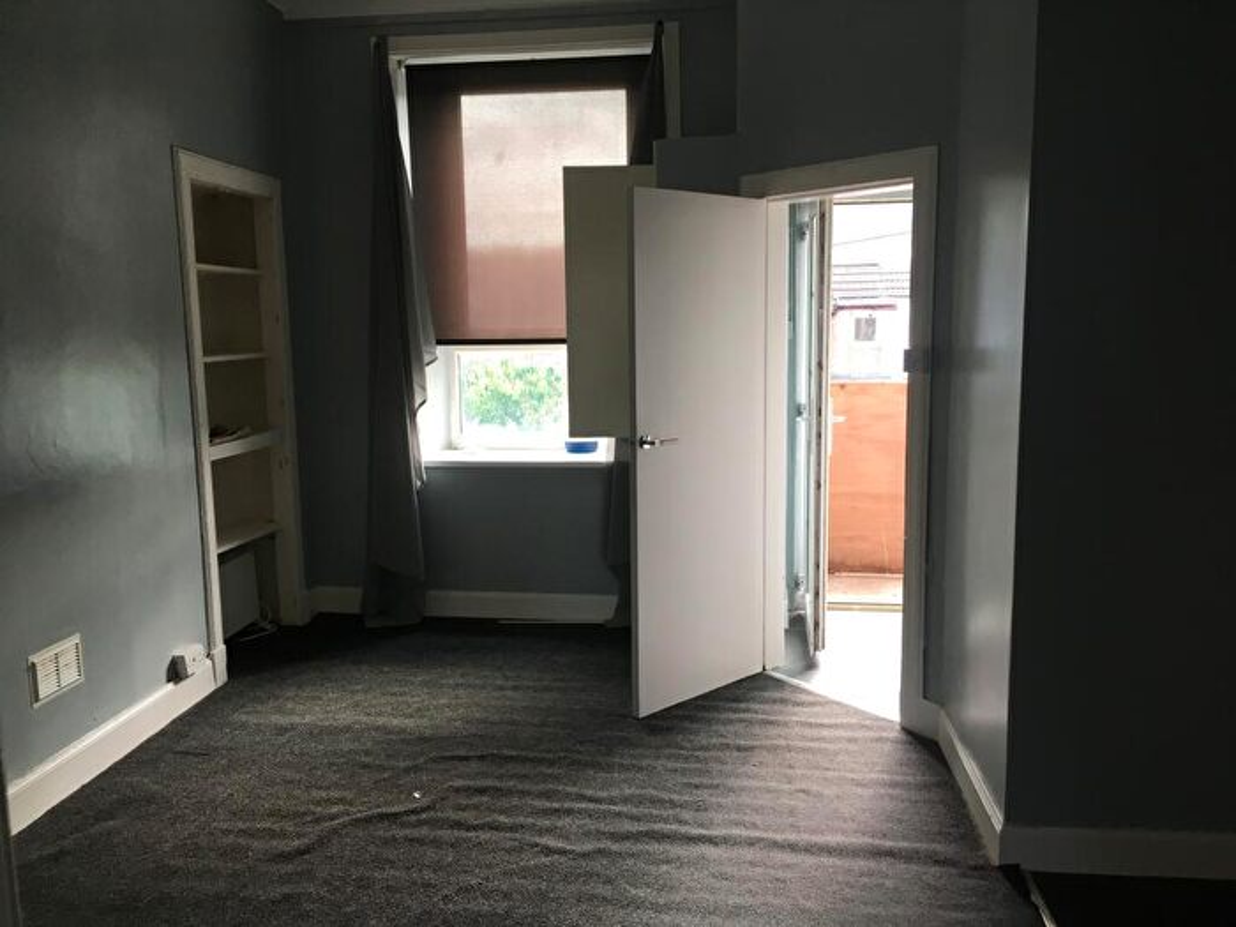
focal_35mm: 29
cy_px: 464
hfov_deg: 61.7
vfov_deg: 48.2
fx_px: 1035
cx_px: 618
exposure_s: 1/33
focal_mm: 4.15
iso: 25
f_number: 2.2
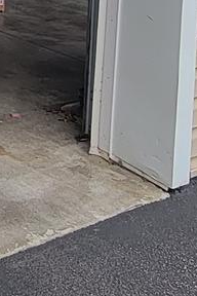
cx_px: -215
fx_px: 788
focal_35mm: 96
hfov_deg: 12.3
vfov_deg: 18.0
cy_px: -198
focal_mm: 2.2
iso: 50
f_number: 2.2
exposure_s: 1/298
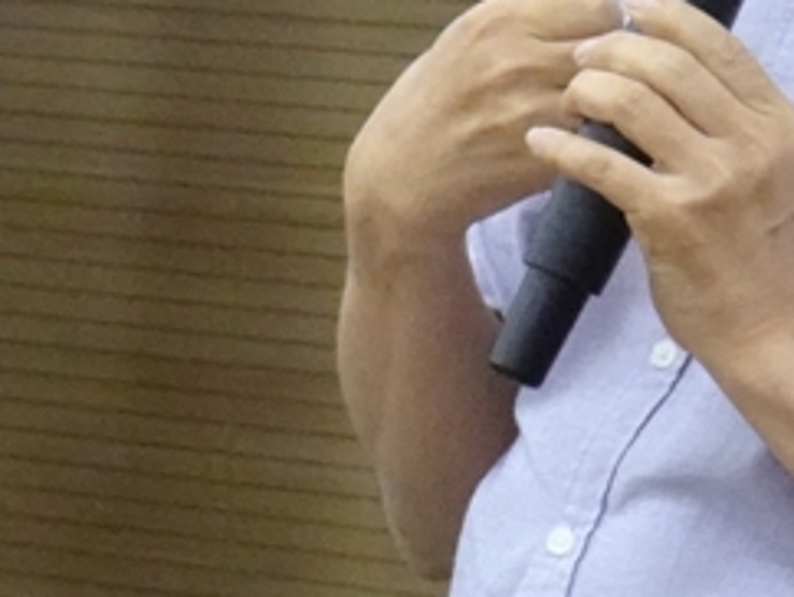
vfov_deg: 3.1
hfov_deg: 4.2
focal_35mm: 475
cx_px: 627
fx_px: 10906
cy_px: -128
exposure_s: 1/60
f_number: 5.6
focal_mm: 18.23
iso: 1250
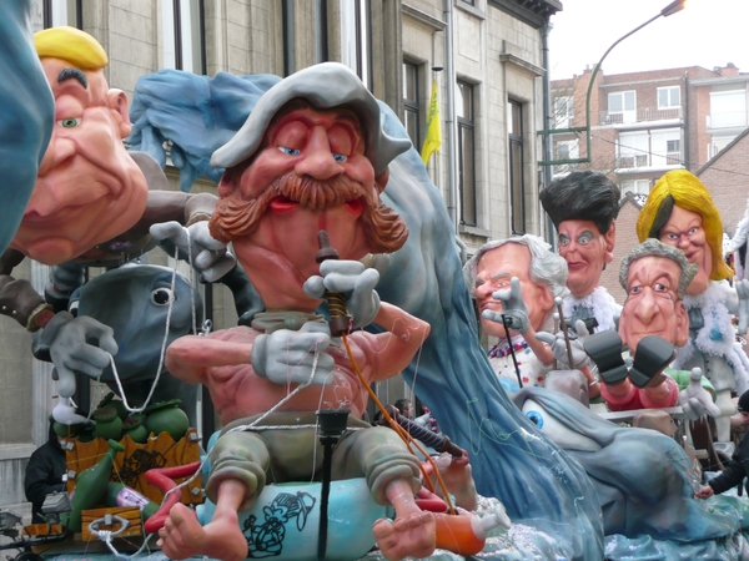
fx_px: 1926
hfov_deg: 22.0
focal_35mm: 89
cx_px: 374
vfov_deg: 16.6
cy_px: 280
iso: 100
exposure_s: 1/50
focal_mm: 14.7
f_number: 4.7
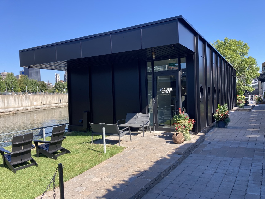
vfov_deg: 49.7
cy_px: 100
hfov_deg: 63.4
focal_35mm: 28
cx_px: 132
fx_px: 214
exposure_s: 1/827
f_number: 1.8
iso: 20
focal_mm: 3.99
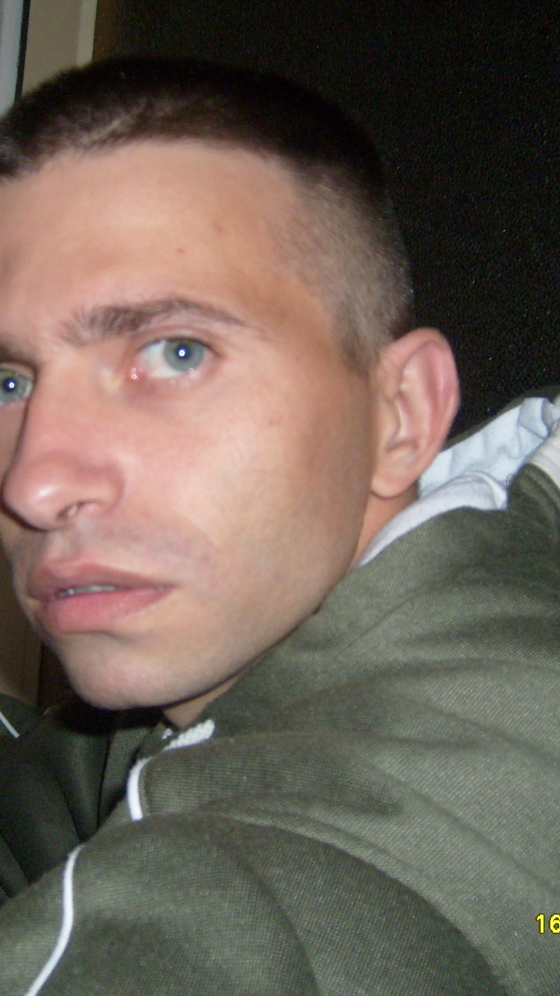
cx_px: 193
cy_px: 504
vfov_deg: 38.5
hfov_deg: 22.1
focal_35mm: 54
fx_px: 1426
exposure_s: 1/45
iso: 100
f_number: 2.8
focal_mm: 5.8
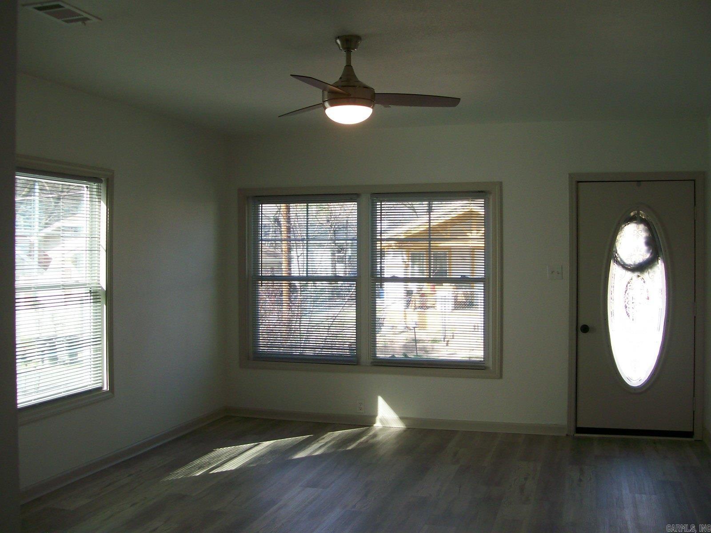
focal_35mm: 36
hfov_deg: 51.4
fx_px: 739
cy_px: 266
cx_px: 356
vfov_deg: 39.7
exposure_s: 1/101
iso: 80
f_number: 2.7
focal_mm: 6
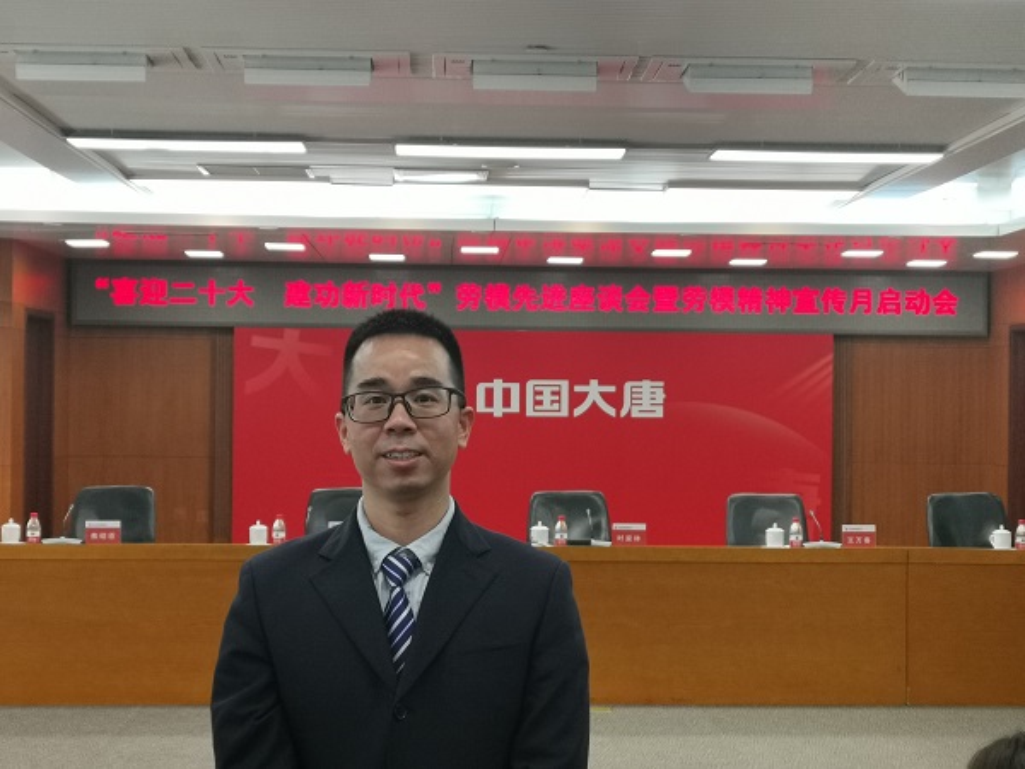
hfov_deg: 32.2
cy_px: 384
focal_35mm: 60
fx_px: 1777
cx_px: 512
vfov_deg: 24.4
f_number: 1.8
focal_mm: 5.58
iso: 250
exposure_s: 1/100
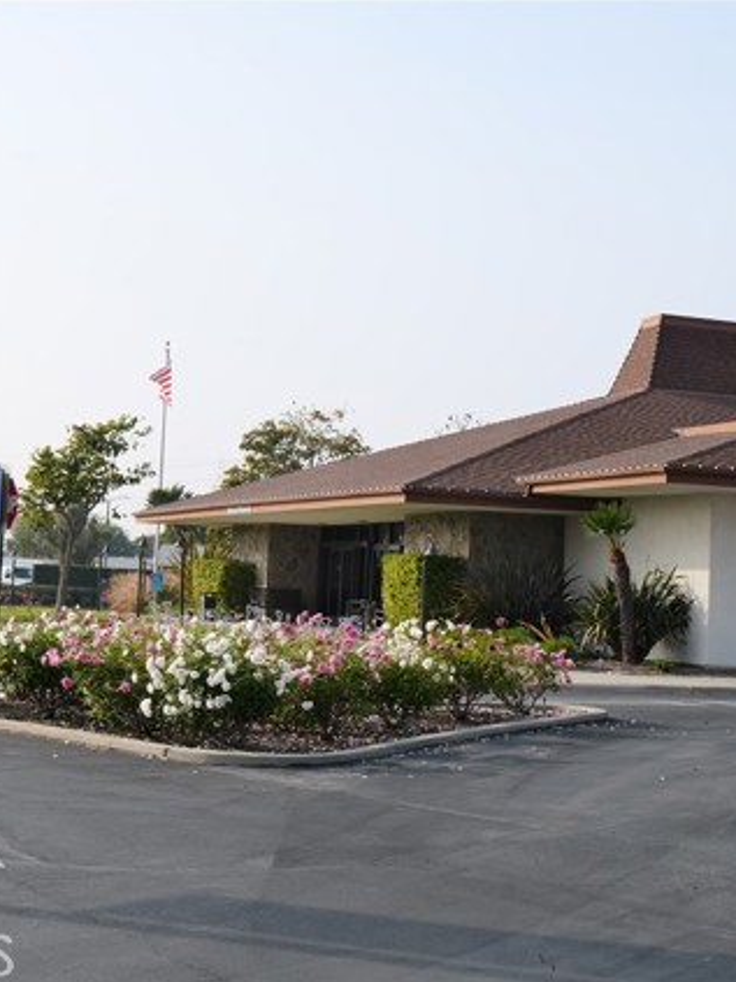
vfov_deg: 29.0
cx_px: 430
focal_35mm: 67
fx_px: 1900
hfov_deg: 21.9
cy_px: 493
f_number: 5.6
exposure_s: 1/800
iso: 320
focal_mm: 30.5
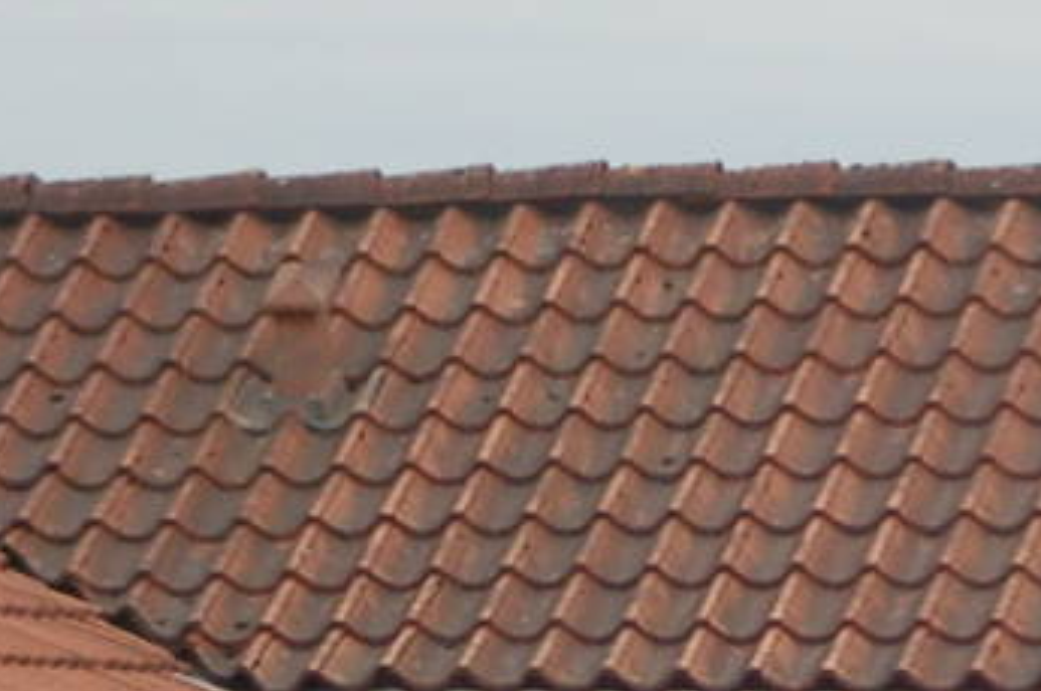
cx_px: 1768
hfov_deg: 2.9
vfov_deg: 1.9
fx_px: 20502
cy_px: 967
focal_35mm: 710
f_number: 4.8
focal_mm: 102
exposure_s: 1/500
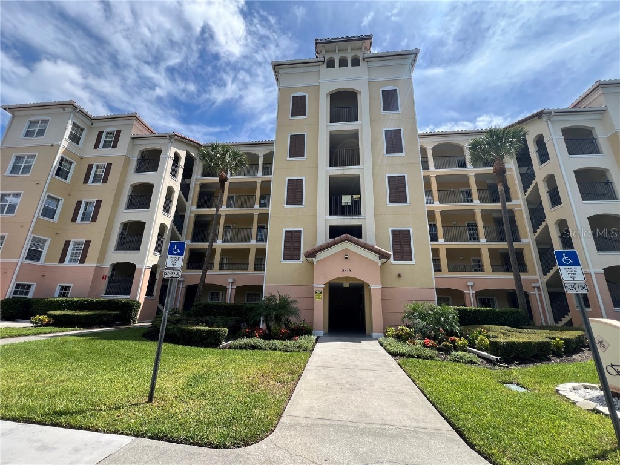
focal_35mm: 13
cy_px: 232
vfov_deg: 89.9
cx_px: 310
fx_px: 233
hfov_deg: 106.2
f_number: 1.8
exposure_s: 1/803
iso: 32
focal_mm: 1.57
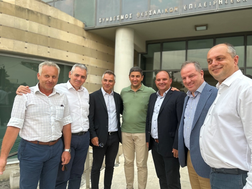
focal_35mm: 26
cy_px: 94
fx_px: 189
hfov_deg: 67.3
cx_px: 126
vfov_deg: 53.1
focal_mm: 5.7
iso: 64
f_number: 1.5
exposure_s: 1/121
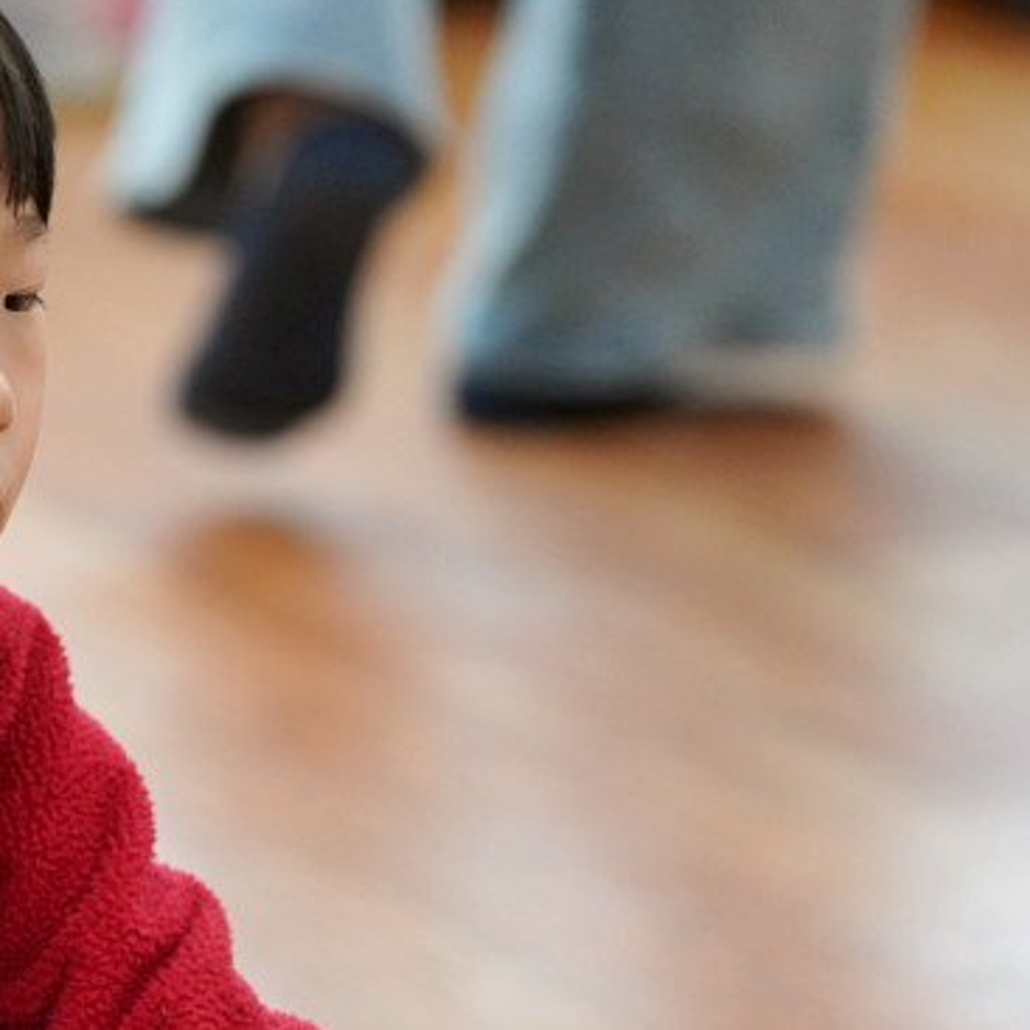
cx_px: -219
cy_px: 623
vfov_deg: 4.2
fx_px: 14038
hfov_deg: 4.2
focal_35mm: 417
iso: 2500
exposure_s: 1/250
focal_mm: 200
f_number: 4
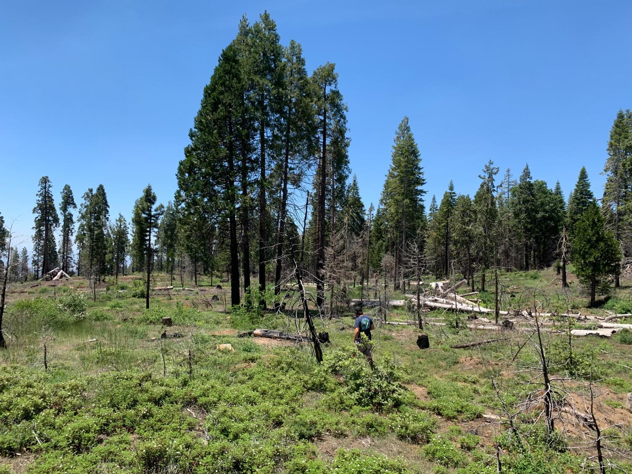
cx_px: 316
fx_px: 475
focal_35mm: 26
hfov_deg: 67.3
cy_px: 237
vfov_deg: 53.1
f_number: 1.8
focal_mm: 4.25
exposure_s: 1/1447
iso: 25
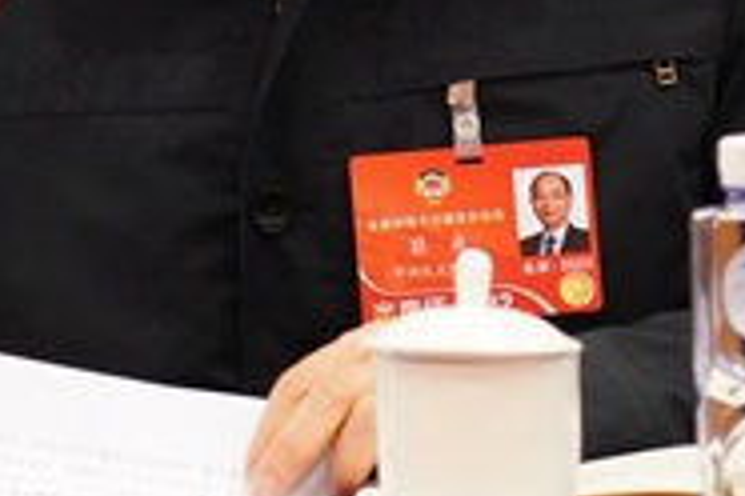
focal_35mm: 424
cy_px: -424
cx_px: 276
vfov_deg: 3.2
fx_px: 8774
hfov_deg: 4.9
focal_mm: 105
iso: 4000
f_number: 4
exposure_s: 1/160
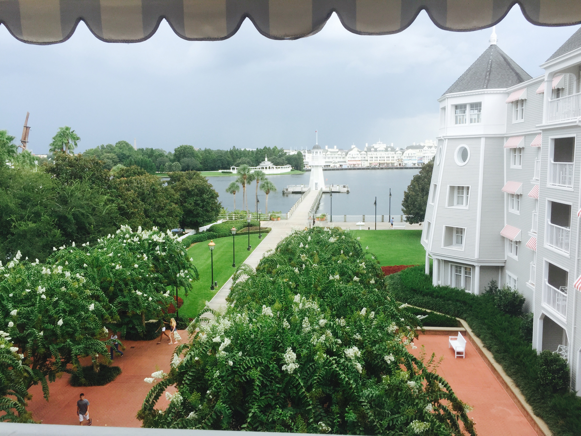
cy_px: 218
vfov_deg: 48.2
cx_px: 290
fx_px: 487
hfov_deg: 61.7
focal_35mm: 29
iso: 32
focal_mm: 4.15
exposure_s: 1/760
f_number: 2.2
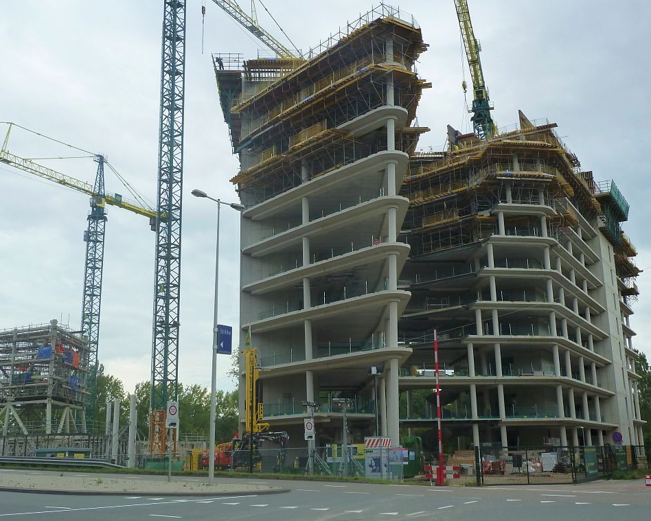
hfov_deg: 46.8
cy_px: 258
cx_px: 326
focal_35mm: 39
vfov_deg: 38.2
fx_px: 752
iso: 125
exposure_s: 1/500
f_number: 4
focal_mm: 6.1
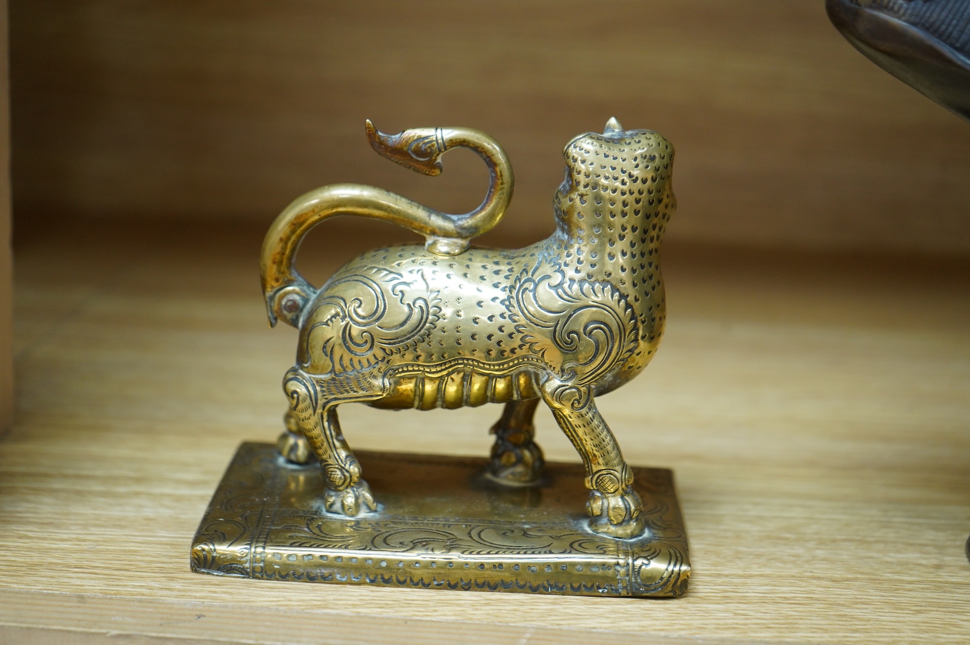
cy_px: 322
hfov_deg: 28.9
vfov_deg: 19.4
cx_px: 485
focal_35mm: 70
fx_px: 1884
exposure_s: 1/125
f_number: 6.3
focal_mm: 70
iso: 2500
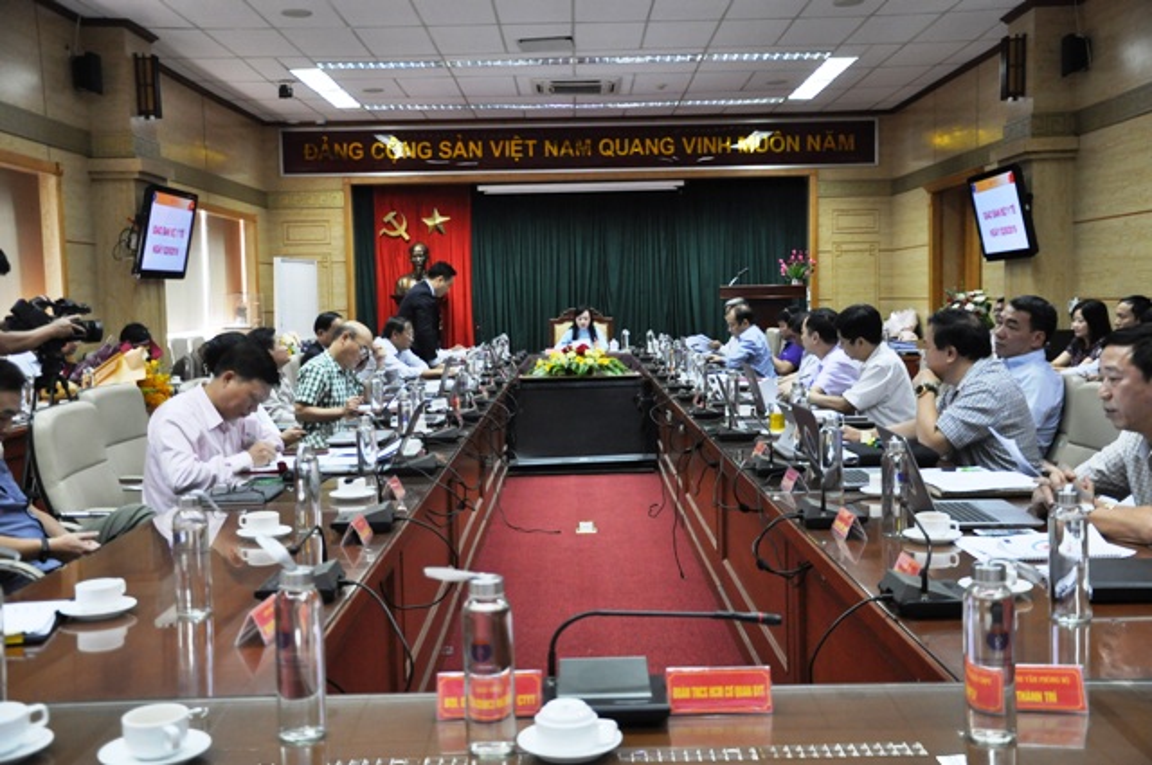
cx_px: 576
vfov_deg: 34.1
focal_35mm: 39
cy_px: 382
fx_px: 1246
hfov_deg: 49.6
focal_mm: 26
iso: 1250
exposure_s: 1/40
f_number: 4
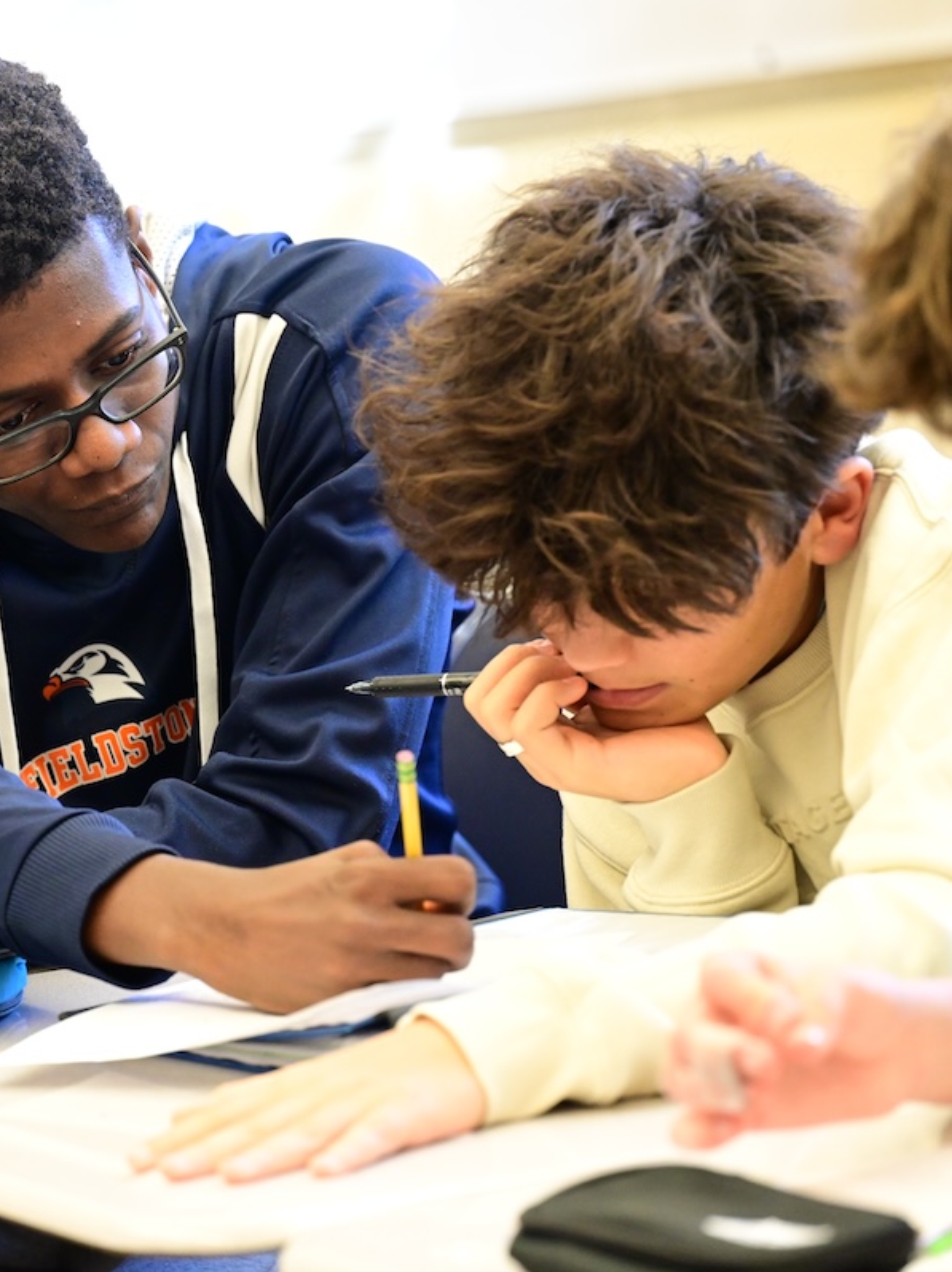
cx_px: 56
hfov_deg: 6.2
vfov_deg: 8.3
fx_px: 8771
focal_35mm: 239
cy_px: 637
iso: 4000
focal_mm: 165
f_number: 4
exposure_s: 1/200
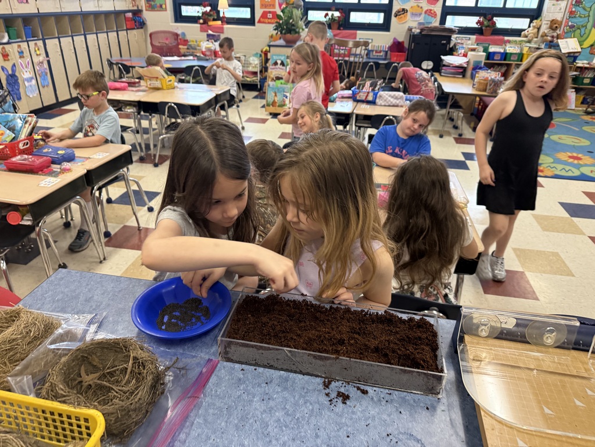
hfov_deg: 71.6
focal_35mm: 24
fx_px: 413
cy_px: 224
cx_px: 298
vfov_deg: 56.8
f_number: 1.78
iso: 320
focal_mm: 6.76
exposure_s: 1/60
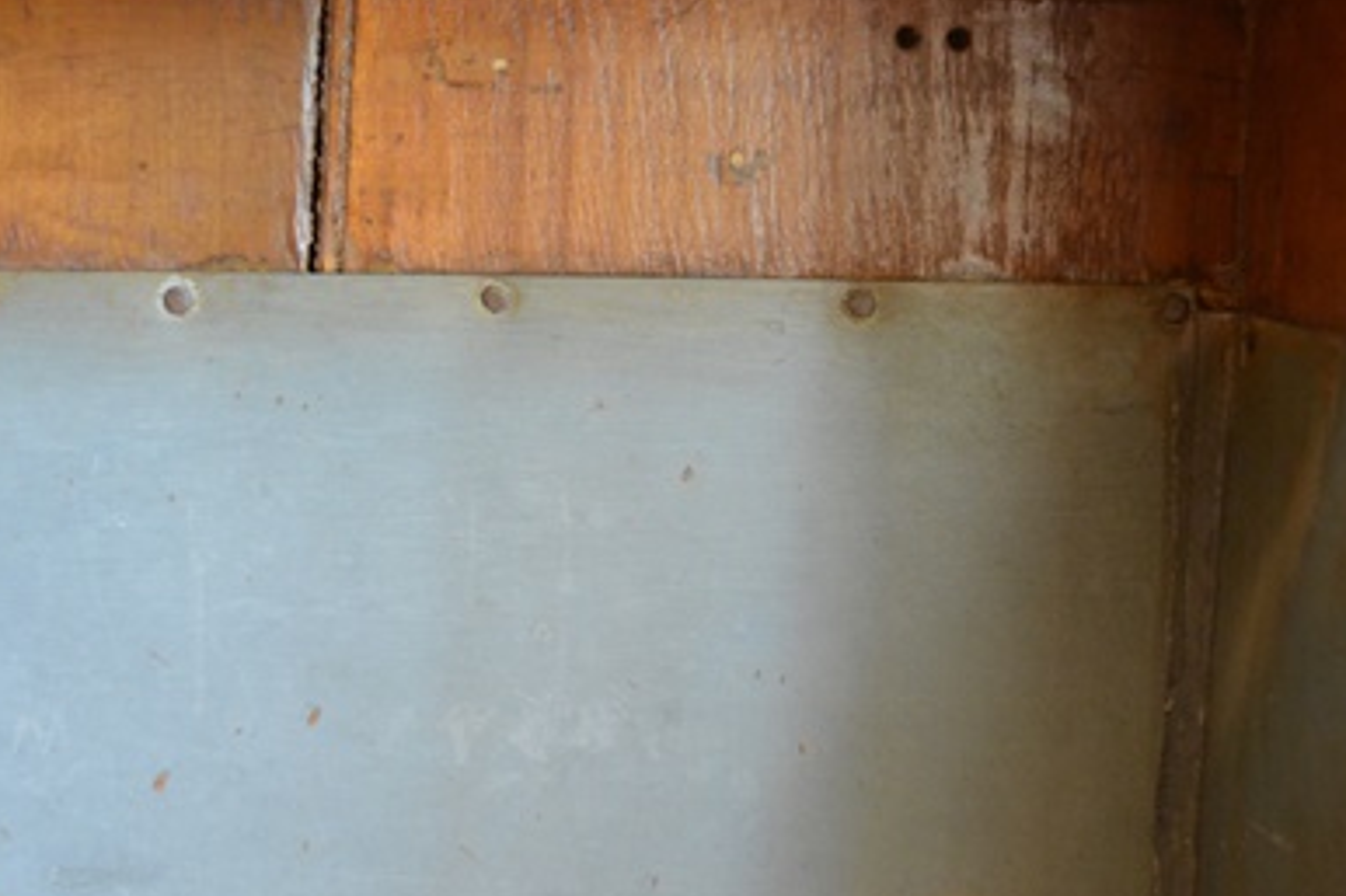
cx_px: 617
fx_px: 2093
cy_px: 446
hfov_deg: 35.6
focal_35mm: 56
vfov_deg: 24.2
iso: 2200
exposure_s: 1/30
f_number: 4
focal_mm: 24
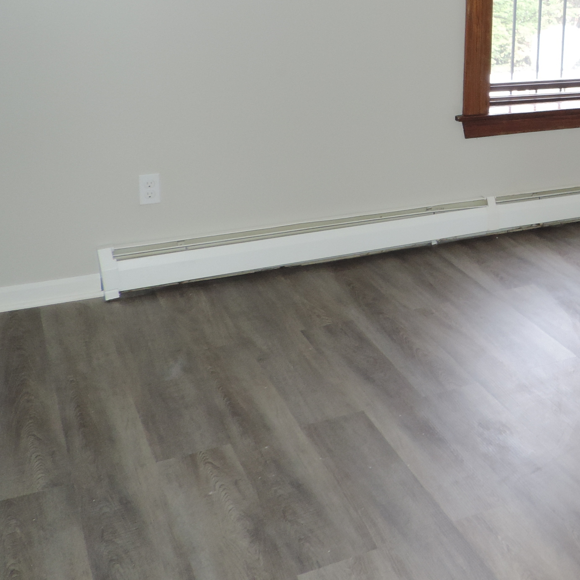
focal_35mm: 47
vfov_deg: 35.0
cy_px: 125
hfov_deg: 31.9
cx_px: 636
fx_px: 891
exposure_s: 1/30
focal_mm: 4.3
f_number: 3
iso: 200
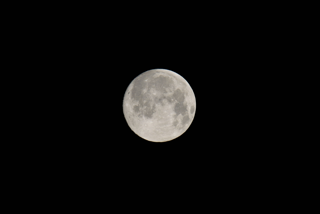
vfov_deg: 1.5
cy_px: 107
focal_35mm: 900
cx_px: 160
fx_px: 7999
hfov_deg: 2.3
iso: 100
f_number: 6.3
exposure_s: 1/100
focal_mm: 600
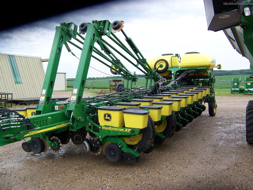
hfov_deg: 55.4
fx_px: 241
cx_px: 126
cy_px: 95
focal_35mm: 33
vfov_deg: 42.9
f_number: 3.4
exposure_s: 1/250
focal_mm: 5.5
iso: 80
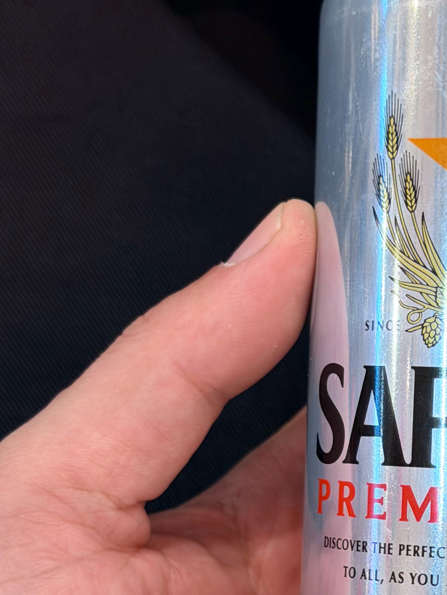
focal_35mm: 101
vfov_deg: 19.2
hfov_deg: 14.4
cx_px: 469
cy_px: 483
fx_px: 1739
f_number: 1.78
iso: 160
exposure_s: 1/100
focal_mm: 6.76
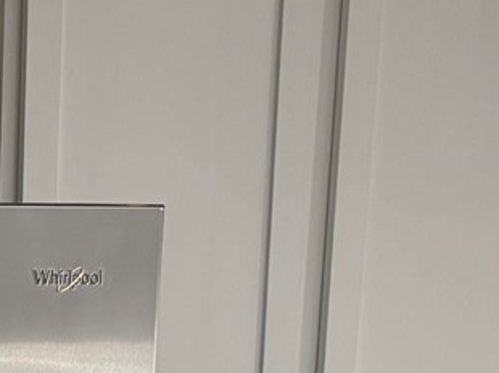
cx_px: -375
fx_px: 1786
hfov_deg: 14.2
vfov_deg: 10.4
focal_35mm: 124
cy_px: 876
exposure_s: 1/121
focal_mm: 6.76
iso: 200
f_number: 1.78
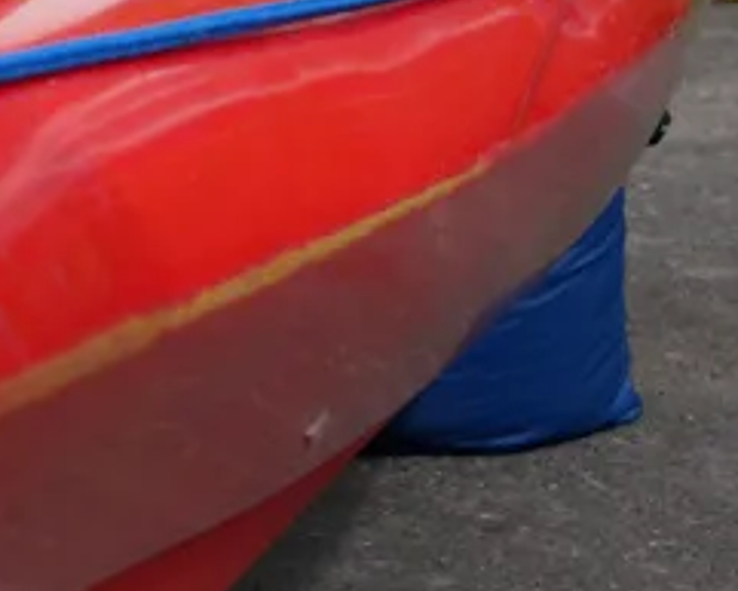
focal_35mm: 162
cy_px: 162
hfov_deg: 11.6
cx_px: -214
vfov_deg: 9.5
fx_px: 3540
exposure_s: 1/320
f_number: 9
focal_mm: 25
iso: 200
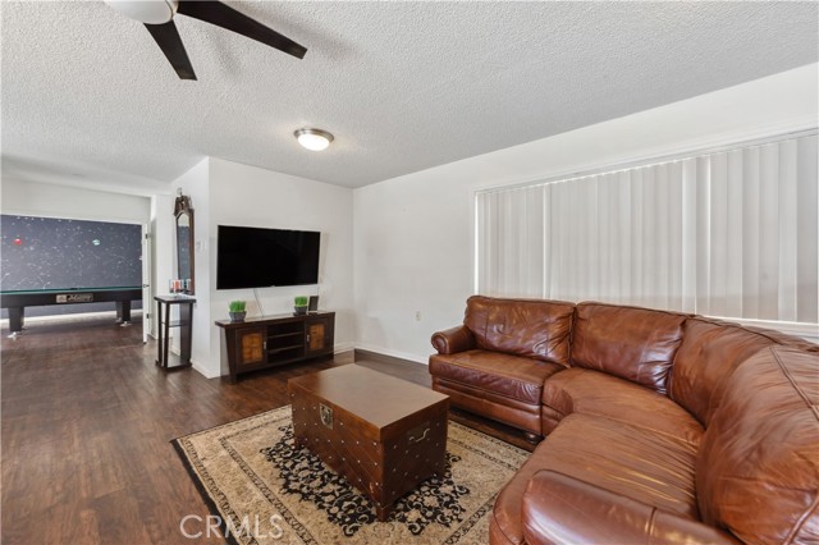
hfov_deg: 104.3
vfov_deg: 81.1
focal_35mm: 14
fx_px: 318
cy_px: 272
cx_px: 410
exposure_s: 1/8
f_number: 9
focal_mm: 14
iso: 100
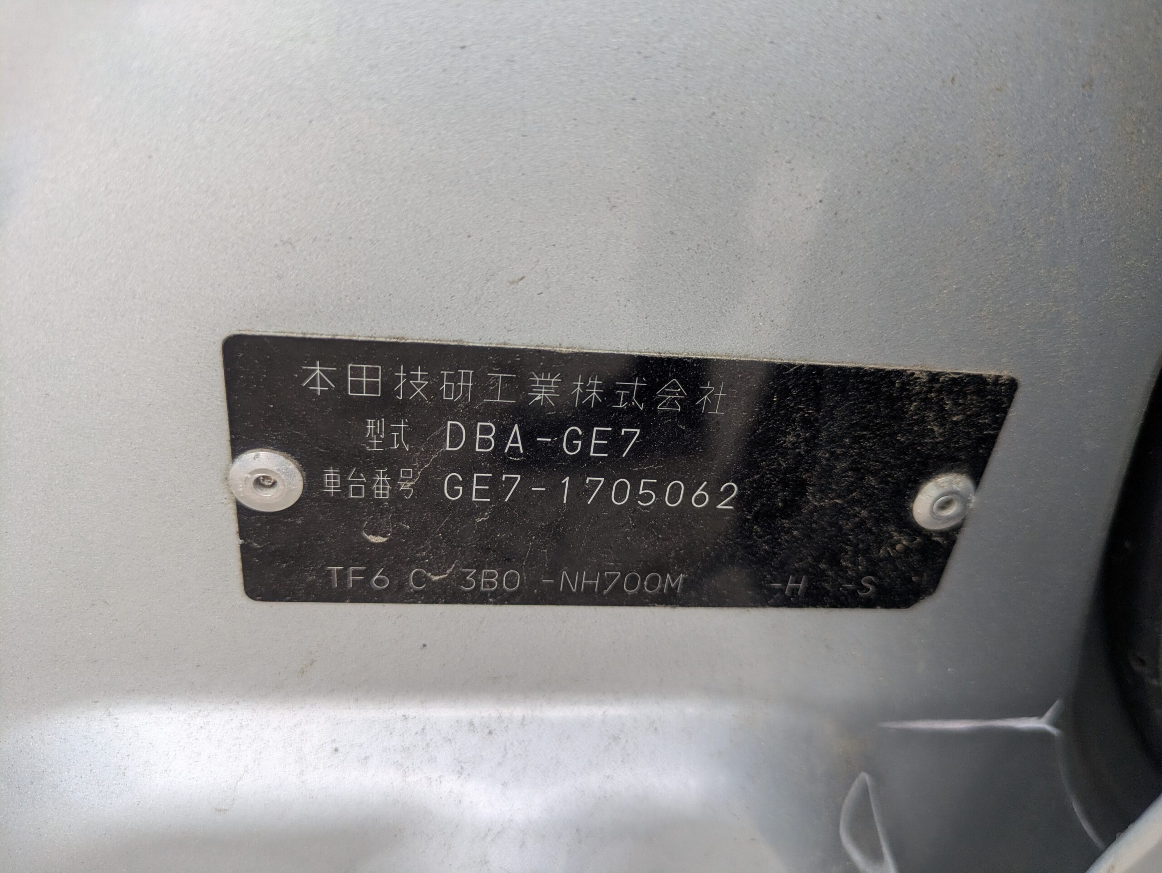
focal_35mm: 25
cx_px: 581
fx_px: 840
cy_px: 436
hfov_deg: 69.4
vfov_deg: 54.9
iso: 70
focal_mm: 5.43
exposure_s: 1/284
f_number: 1.89
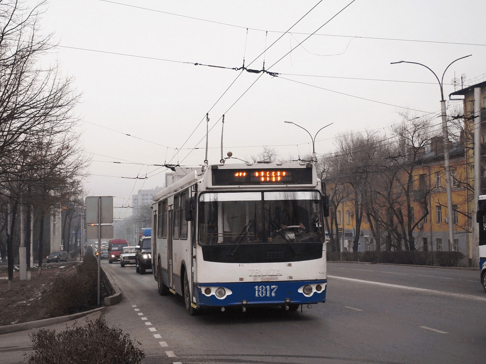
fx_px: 632
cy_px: 181
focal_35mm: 45
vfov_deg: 32.2
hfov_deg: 42.1
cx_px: 244
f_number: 4.3
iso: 250
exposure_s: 1/250
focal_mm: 22
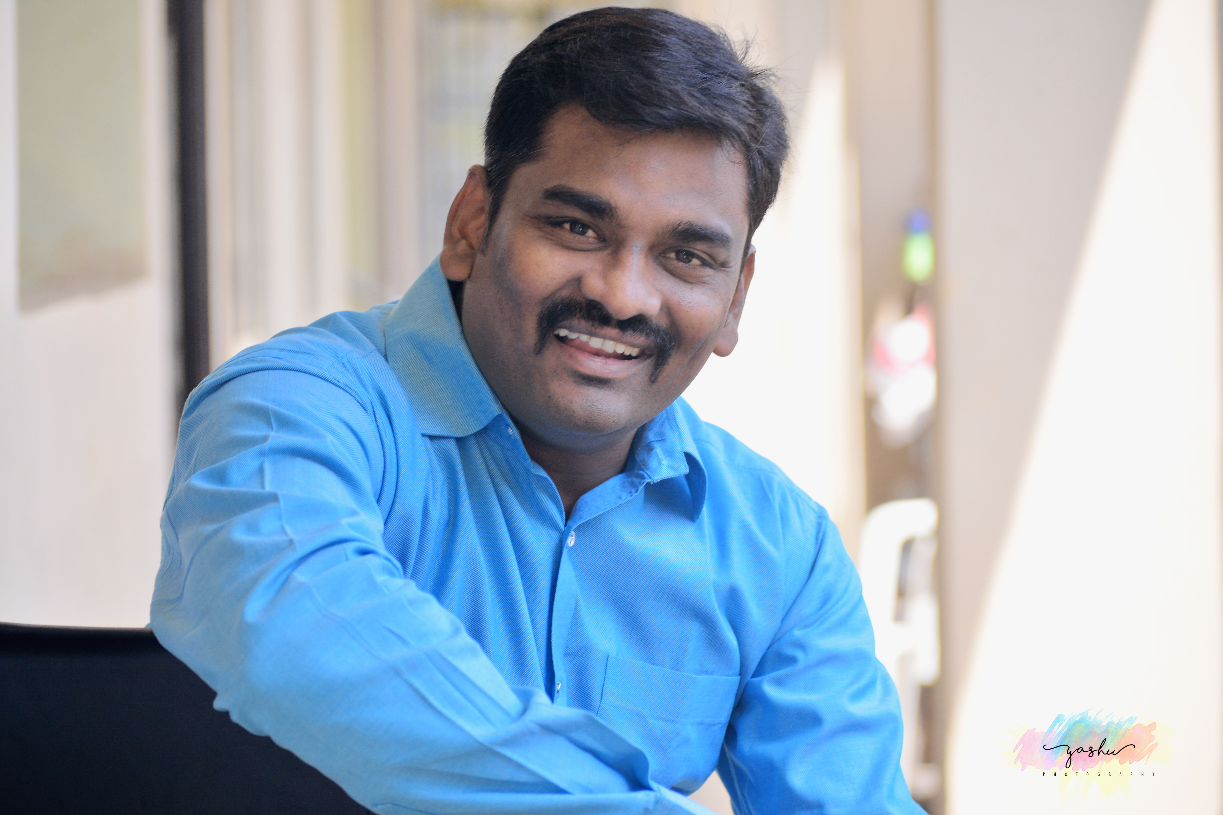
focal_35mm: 174
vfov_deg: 7.9
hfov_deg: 11.8
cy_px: 408
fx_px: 5911
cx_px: 612
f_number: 4.5
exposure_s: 1/200
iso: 200
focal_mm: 116
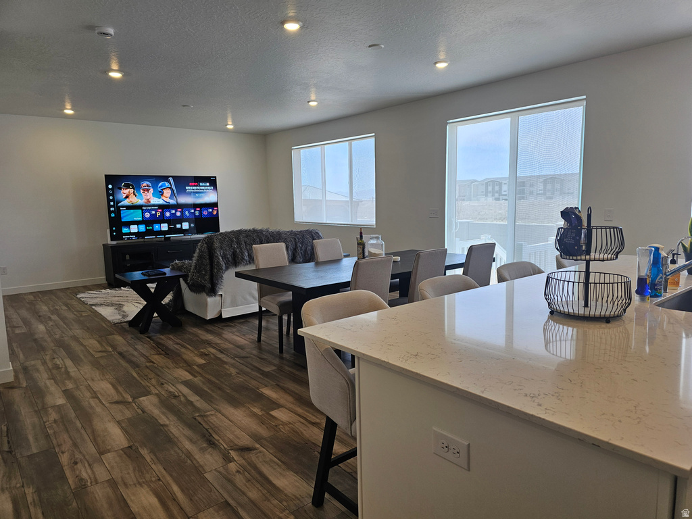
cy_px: 260
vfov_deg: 58.9
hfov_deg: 73.9
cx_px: 346
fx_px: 460
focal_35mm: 23
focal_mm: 6.3
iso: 50
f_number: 1.7
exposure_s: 1/120
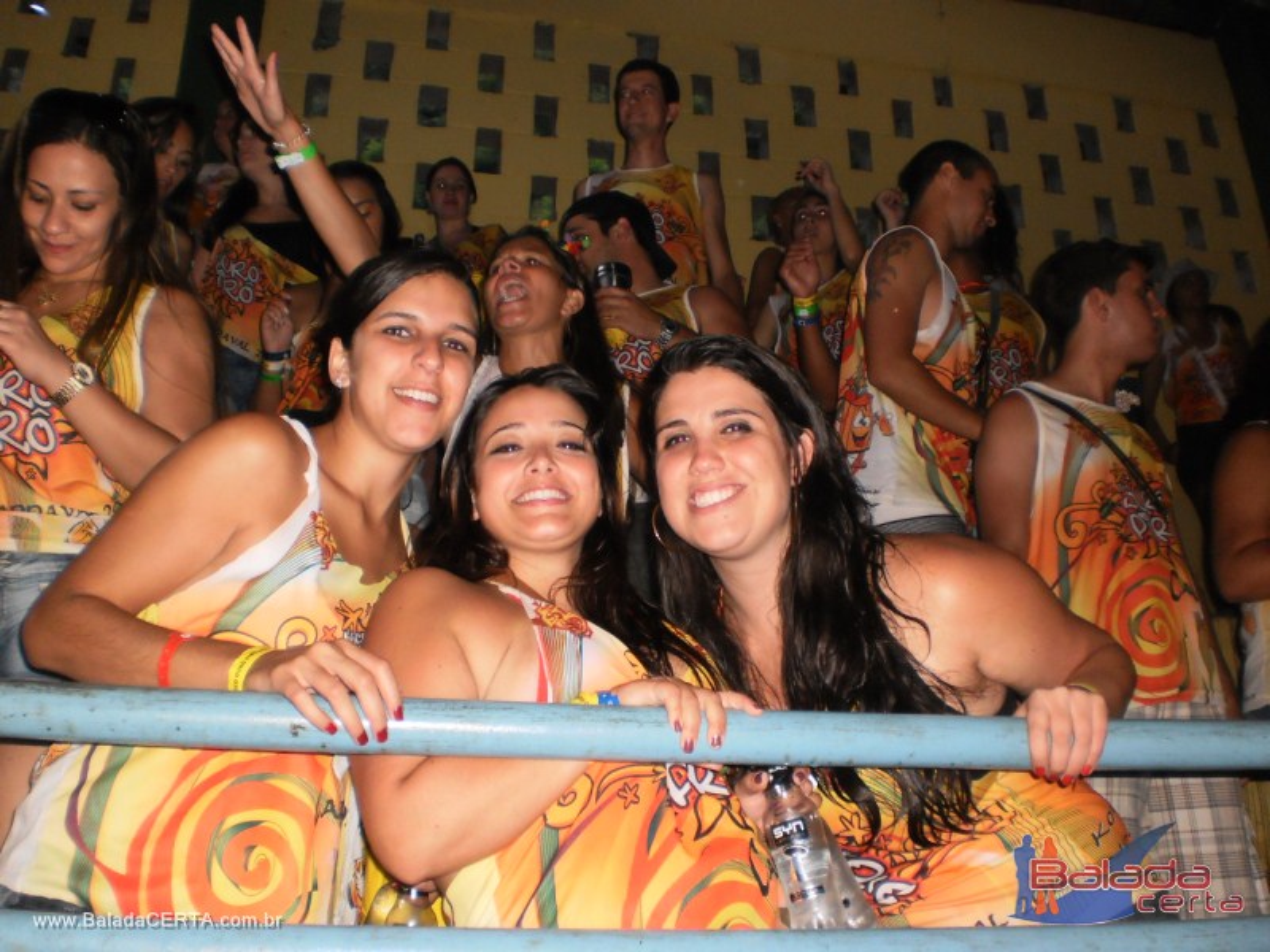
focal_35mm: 36
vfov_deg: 39.7
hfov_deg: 51.4
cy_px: 476
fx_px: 1321
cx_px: 635
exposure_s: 1/30
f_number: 3.1
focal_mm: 6.3
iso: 200
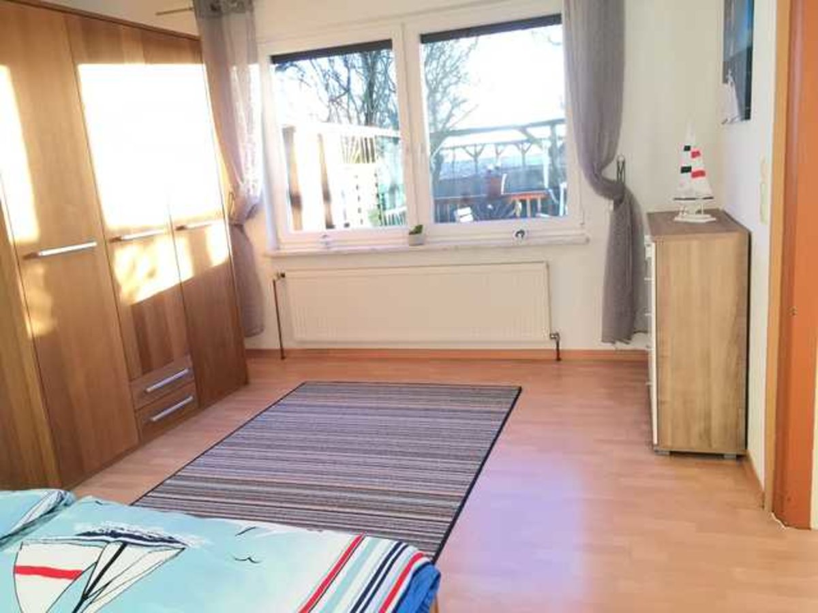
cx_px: 409
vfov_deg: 48.2
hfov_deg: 61.7
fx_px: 685
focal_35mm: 29
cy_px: 306
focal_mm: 4.15
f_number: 2.2
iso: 50
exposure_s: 1/33
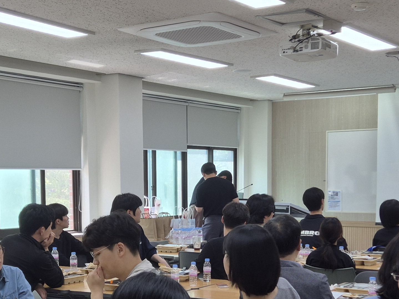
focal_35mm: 64
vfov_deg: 22.7
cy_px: 232
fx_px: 738
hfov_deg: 30.3
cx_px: 195
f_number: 1.8
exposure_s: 1/120
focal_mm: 5.4
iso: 40
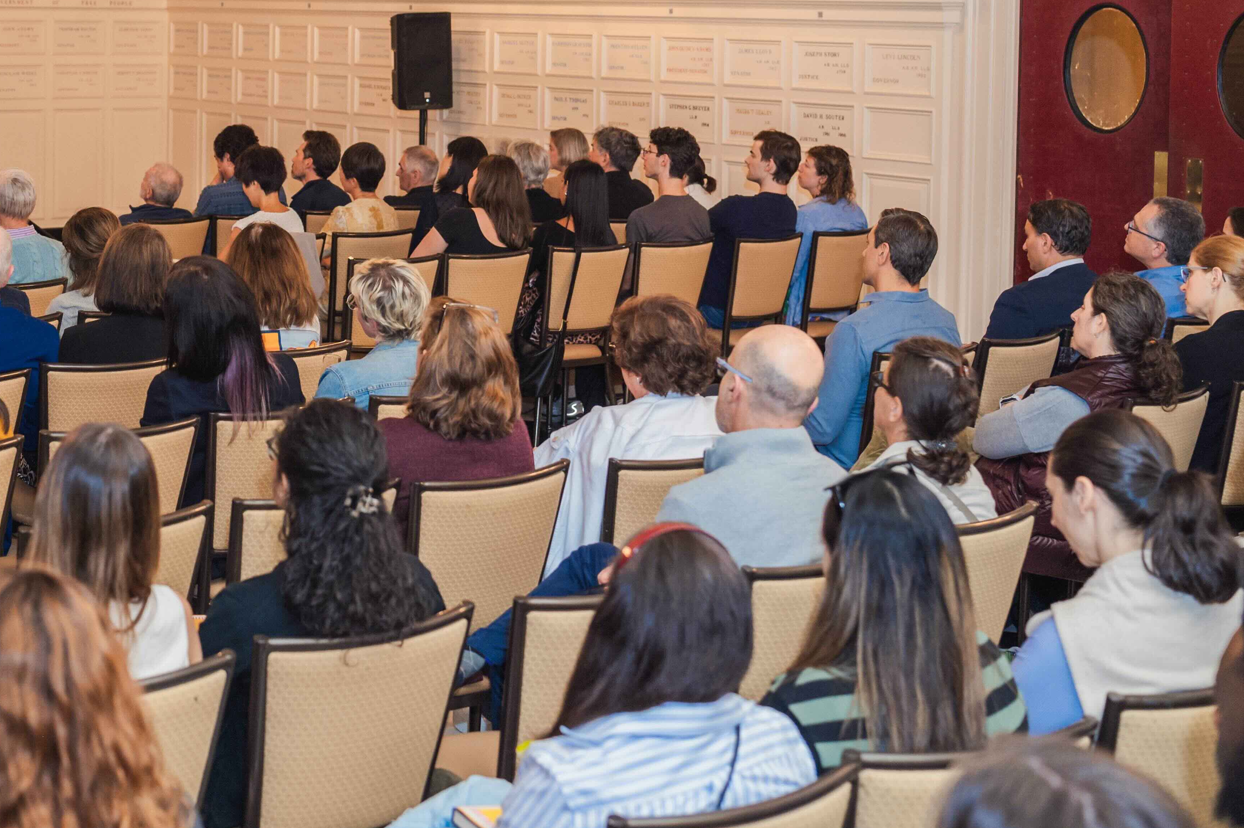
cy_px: 114
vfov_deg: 21.8
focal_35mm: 61
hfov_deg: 31.7
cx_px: 179
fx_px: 2107
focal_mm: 35
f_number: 2.8
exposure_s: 1/100
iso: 640
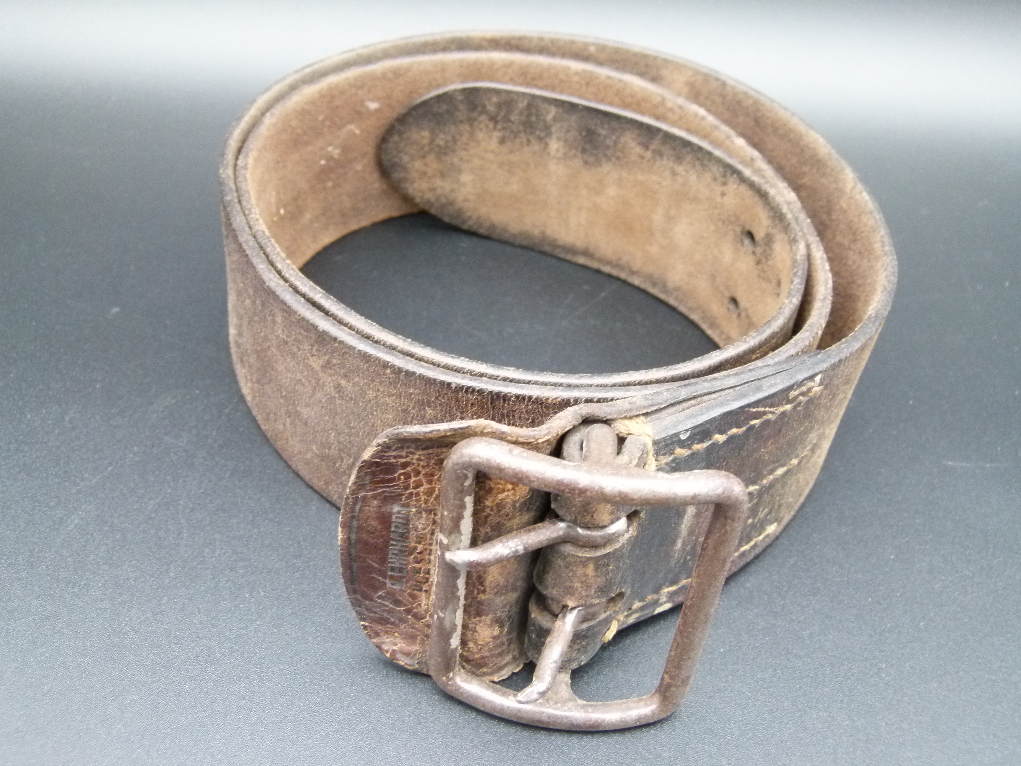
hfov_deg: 49.0
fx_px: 1121
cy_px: 383
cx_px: 510
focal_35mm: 38
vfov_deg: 37.7
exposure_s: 1/40
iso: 400
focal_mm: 6.8
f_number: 3.1
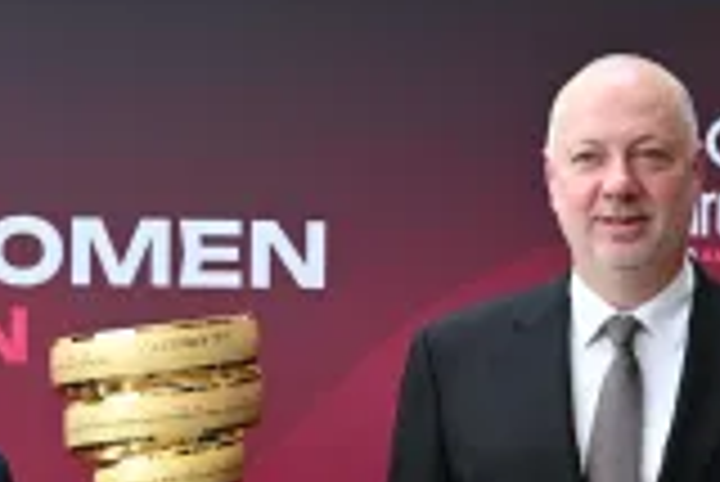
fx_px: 3343
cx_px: 387
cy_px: 507
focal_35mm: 167
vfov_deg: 8.2
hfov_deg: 12.3
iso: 1000
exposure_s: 1/320
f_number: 4
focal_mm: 67
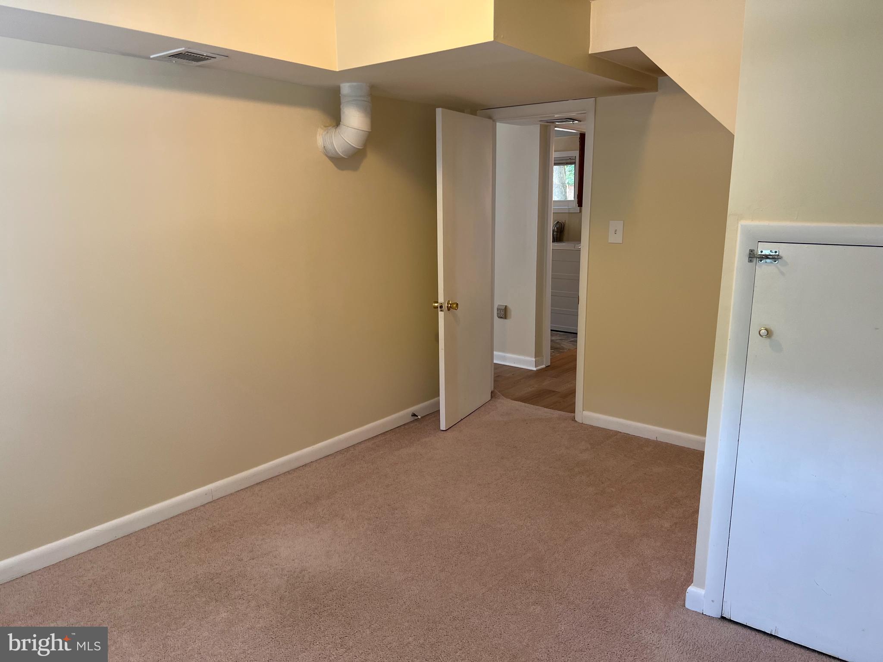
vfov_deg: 53.1
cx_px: 442
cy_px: 331
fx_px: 663
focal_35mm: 26
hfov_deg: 67.3
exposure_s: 1/60
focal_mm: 5.7
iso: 64
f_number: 1.5
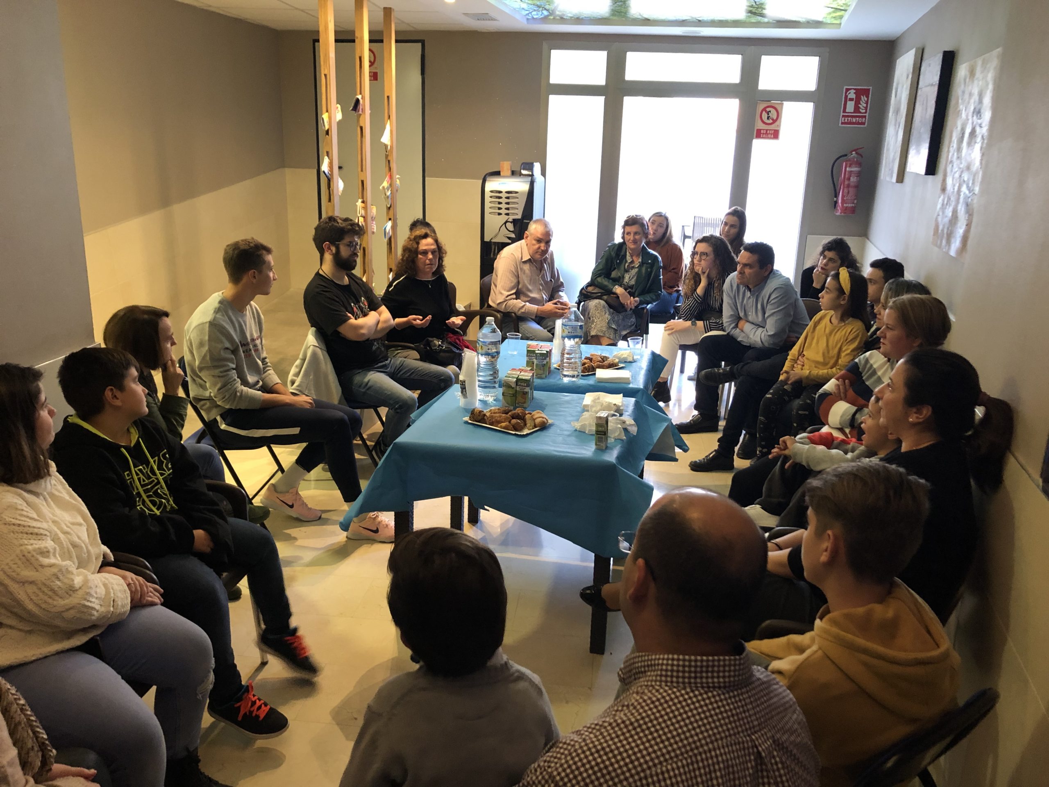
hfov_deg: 63.4
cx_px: 524
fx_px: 849
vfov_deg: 49.7
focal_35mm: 28
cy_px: 394
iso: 100
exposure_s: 1/11
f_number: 1.8
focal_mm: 3.99
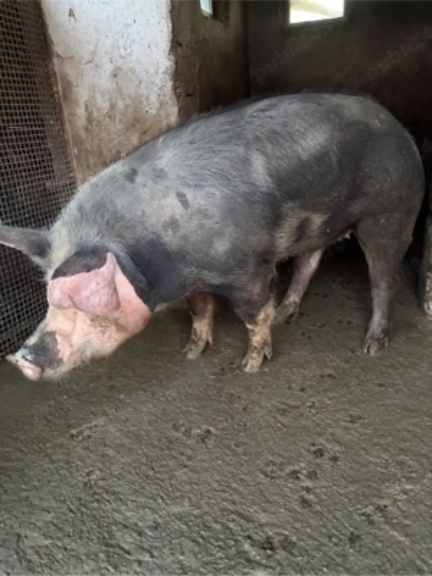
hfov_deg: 53.1
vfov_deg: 67.3
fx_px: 433
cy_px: 288
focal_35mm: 26
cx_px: 216
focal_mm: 5.96
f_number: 1.6
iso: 800
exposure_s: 1/30
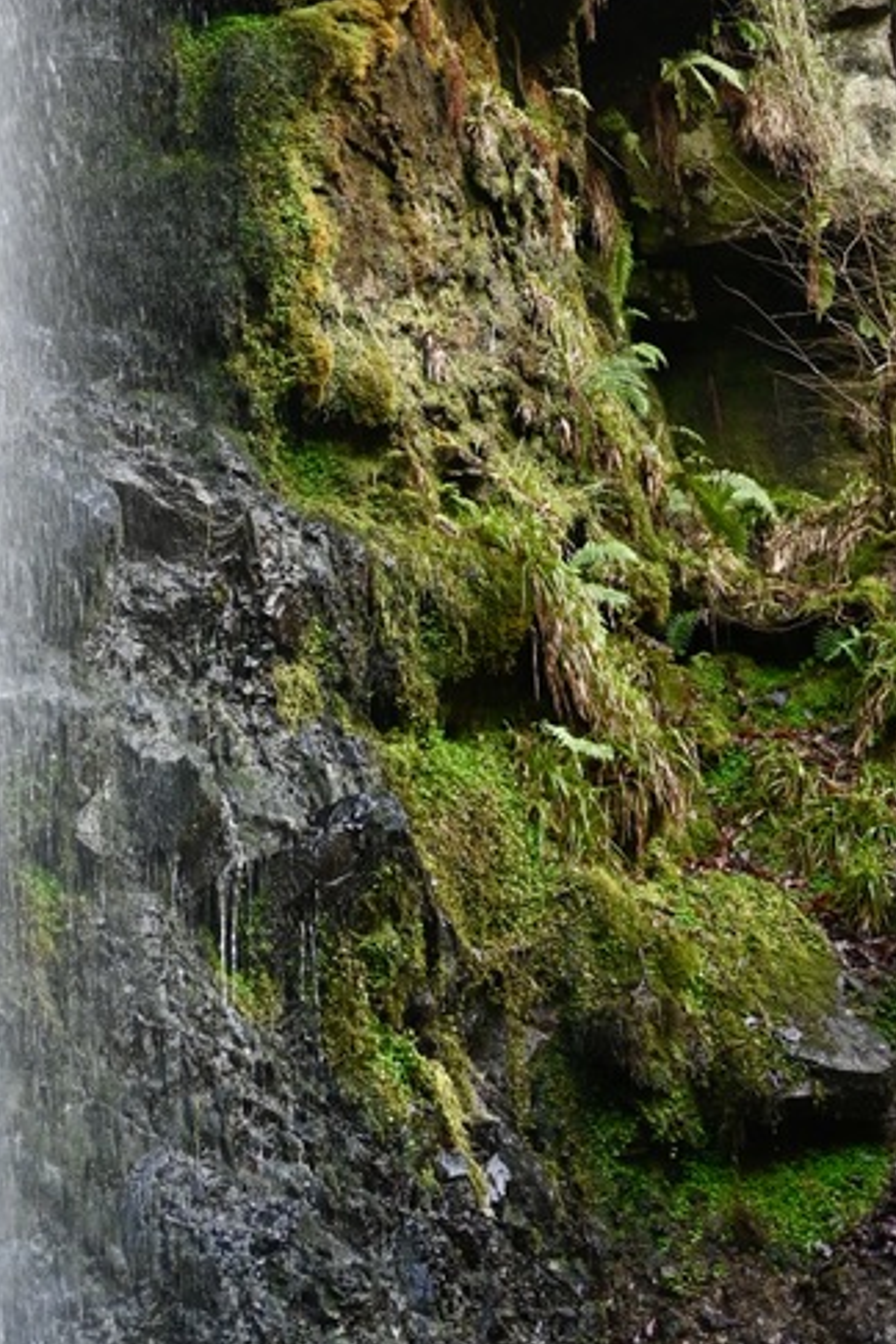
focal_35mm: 77
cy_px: -11
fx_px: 2879
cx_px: 288
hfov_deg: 17.6
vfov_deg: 25.0
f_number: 4.2
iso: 720
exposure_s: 1/125
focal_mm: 23
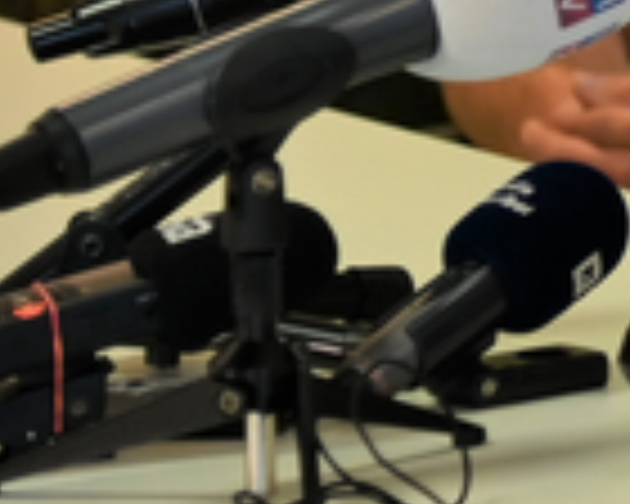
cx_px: 1845
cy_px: -349
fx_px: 9640
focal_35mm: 517
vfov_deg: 3.0
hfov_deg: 3.7
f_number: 4
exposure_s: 1/125
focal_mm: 82
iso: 900
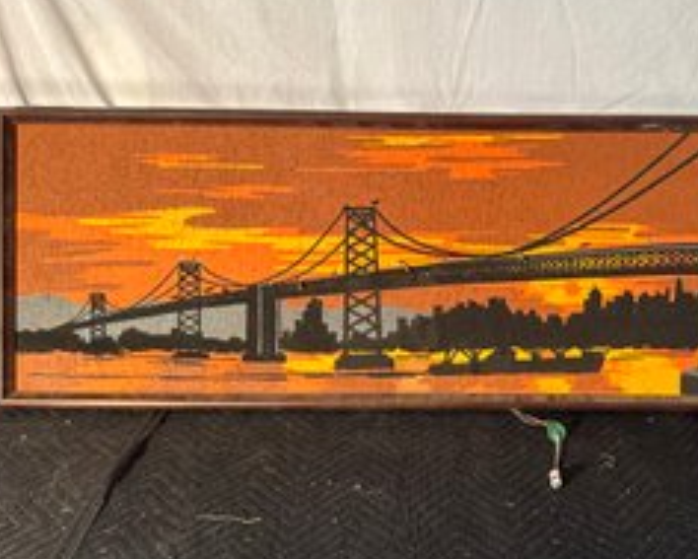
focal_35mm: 34
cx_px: 463
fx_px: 703
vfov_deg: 43.4
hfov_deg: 51.9
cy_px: 291
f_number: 1.78
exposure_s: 1/60
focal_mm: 6.76
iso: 125
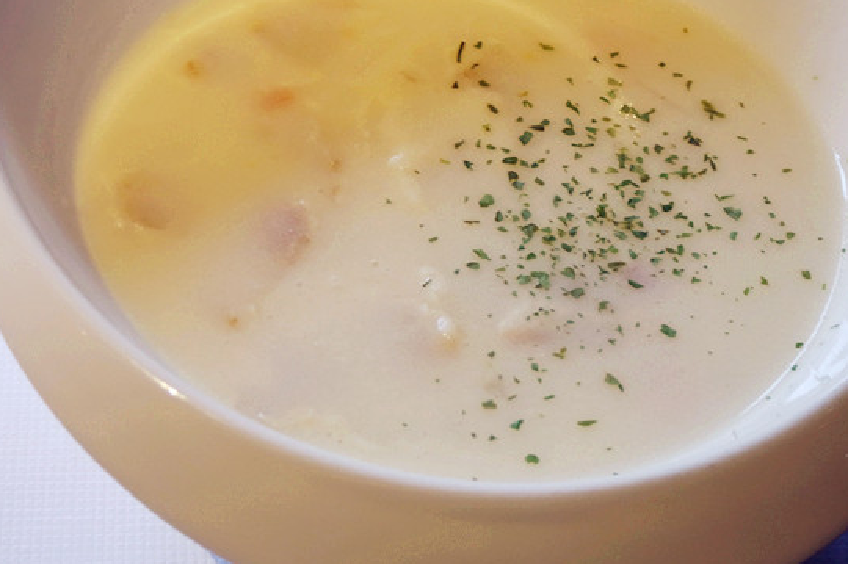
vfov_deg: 19.1
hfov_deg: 28.4
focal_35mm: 71
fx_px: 1671
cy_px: 200
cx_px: 367
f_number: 4.5
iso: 400
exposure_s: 1/30
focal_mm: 18
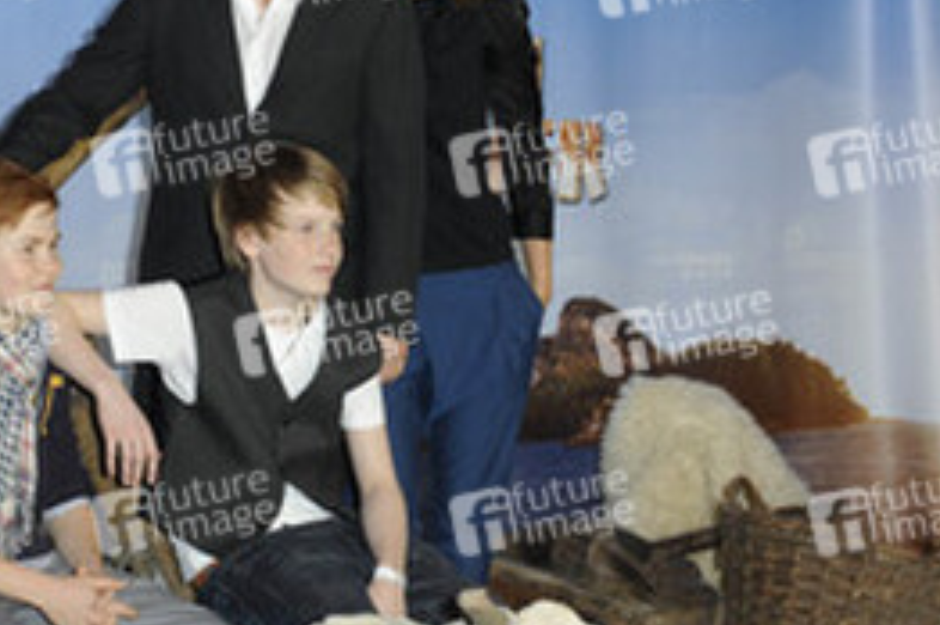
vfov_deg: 11.7
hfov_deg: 17.4
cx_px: 231
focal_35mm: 117
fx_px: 3051
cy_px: 244
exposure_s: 1/160
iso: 800
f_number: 5.6
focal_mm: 68
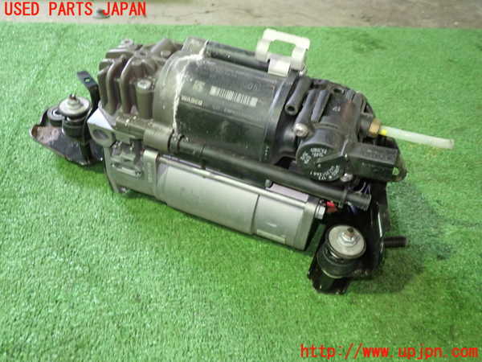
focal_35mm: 30
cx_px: 241
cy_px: 181
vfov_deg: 46.8
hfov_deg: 60.0
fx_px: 418
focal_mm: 5.4
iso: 640
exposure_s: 1/30
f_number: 2.3
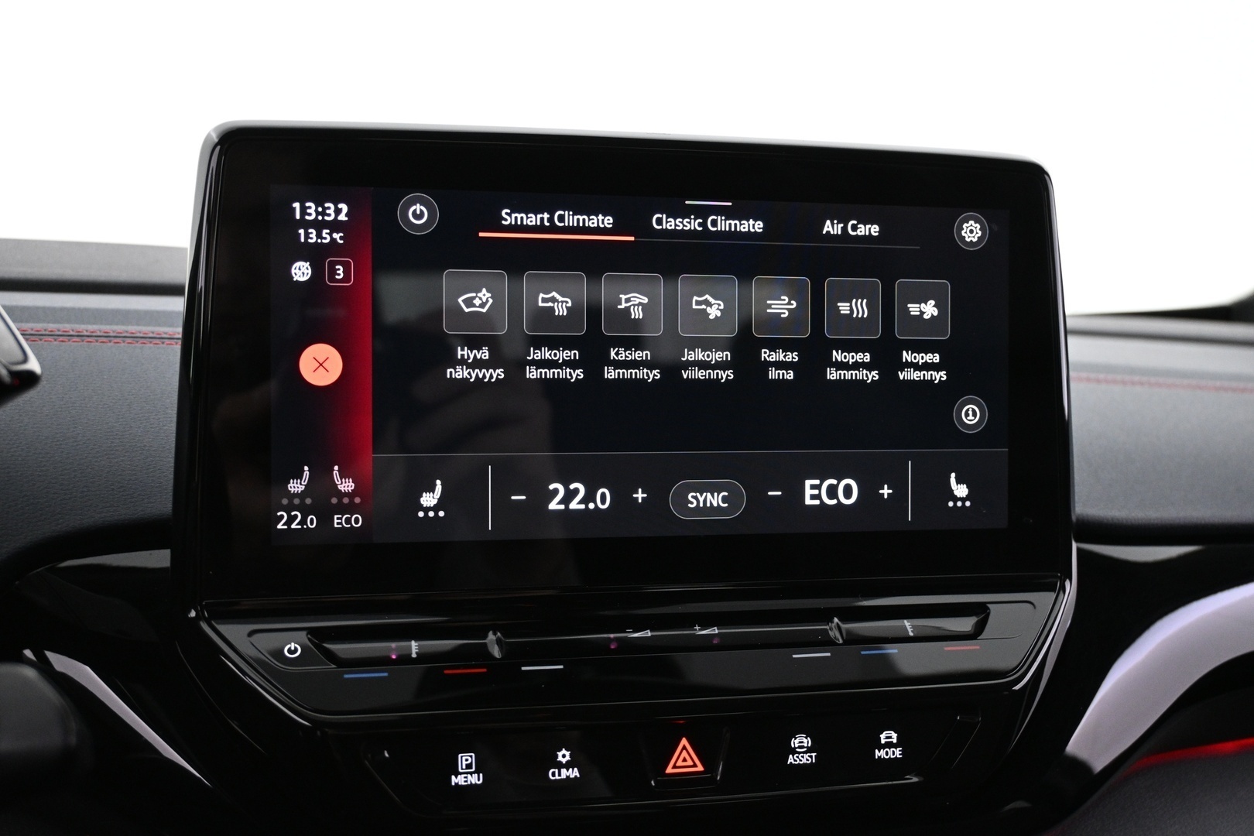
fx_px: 1254
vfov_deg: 36.9
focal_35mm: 36
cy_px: 418
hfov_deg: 53.1
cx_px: 627
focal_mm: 24
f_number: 4.2
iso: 1600
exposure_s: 1/20
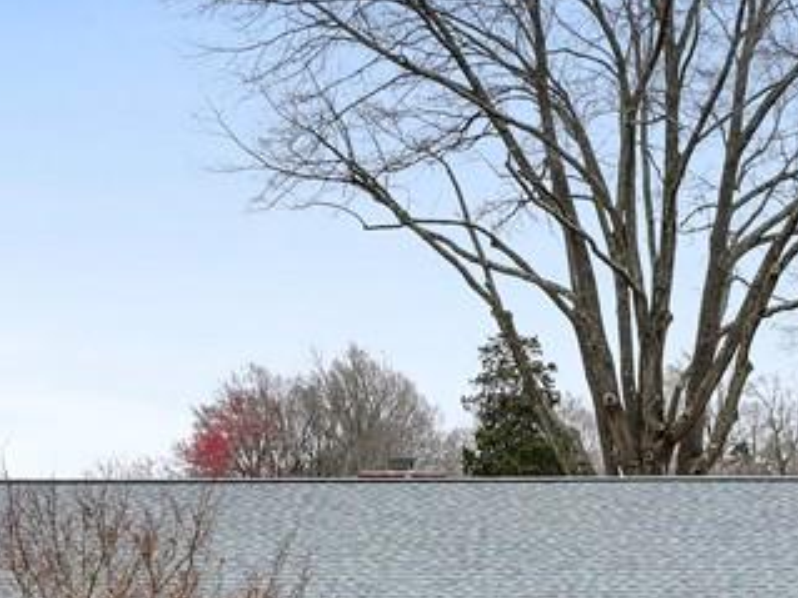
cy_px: 569
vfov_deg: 18.7
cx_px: 478
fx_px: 1774
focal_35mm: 77
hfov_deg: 25.3
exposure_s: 1/500
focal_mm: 12.29
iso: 180
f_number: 2.8
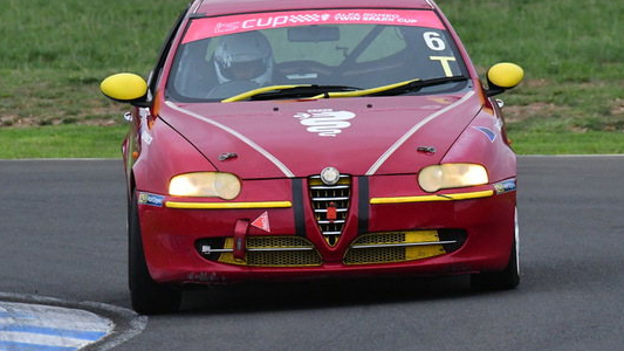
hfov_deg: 2.0
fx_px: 17574
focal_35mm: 1062
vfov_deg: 1.1
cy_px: 118
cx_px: 302
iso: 2500
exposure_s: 1/640
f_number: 10
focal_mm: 450
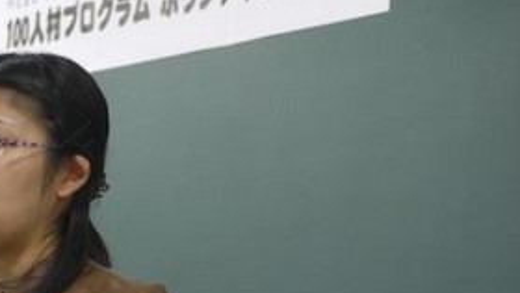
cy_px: 253
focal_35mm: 175
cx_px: 80
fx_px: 2415
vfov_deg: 6.9
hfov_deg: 12.2
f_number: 4
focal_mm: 45
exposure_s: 1/30
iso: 400
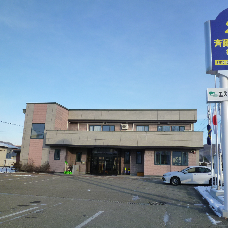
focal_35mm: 29
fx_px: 216
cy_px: 116
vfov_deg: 55.6
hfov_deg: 55.3
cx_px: 136
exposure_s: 1/400
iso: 125
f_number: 4
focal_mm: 4.3
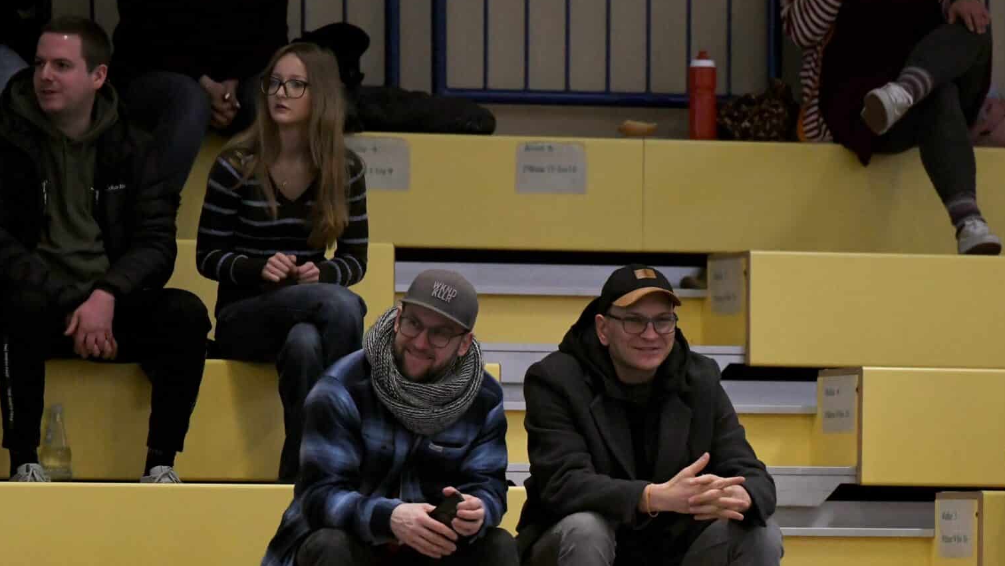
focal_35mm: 284
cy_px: 425
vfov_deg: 4.3
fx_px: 7568
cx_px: 541
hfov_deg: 7.6
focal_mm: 200
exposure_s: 1/1250
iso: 5000
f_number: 2.8
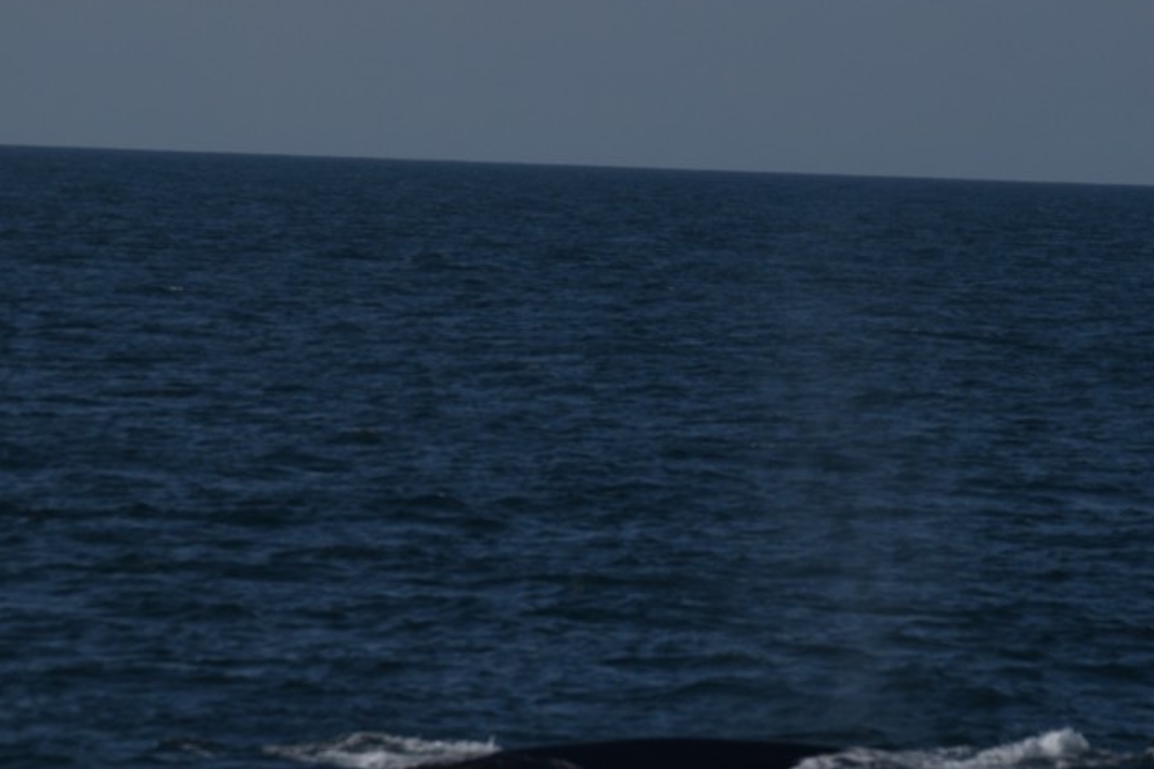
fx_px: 13550
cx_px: 780
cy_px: 637
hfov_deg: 4.9
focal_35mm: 423
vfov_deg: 3.2
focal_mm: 165
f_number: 7.1
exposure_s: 1/4000
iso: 200
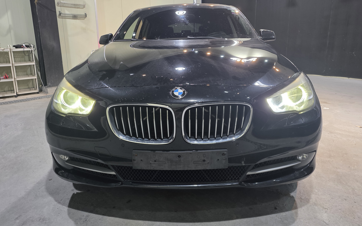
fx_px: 247
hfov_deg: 72.5
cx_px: 179
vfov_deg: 49.0
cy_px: 93
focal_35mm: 25
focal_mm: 6.3
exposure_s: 1/120
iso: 160
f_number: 1.7
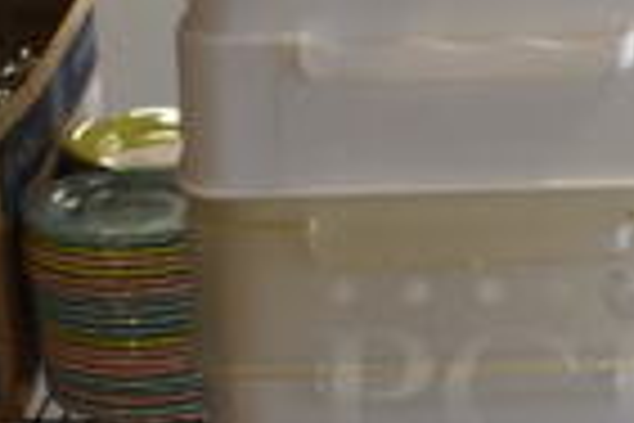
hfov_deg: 19.8
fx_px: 1796
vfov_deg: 13.3
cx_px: 490
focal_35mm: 102
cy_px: 389
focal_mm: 20
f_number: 3.5
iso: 1400
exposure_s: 1/125
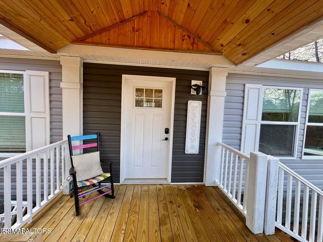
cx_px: 162
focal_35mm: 14
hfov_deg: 102.1
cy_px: 121
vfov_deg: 85.7
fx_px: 131
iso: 40
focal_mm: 2.22
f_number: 2.2
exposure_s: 1/160
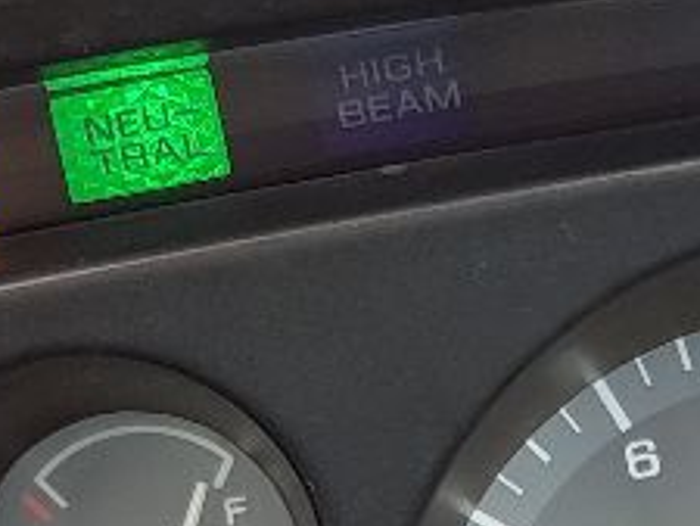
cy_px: 884
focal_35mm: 148
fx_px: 2994
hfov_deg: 13.2
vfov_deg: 9.6
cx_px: 607
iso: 40
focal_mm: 4.2
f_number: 1.7
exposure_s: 1/122
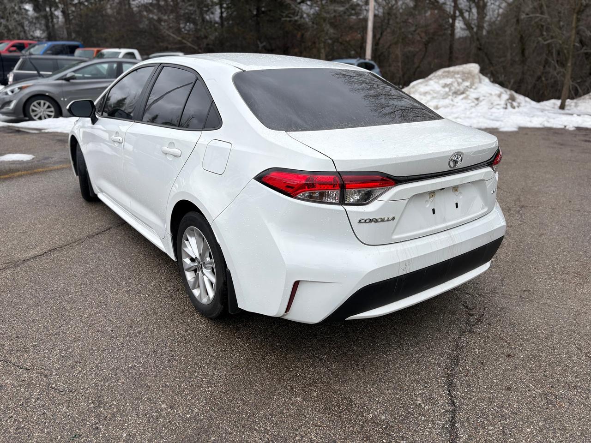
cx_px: 296
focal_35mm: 26
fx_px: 444
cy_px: 222
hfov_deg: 67.3
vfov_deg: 53.1
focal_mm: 5.96
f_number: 1.6
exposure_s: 1/1706
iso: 50
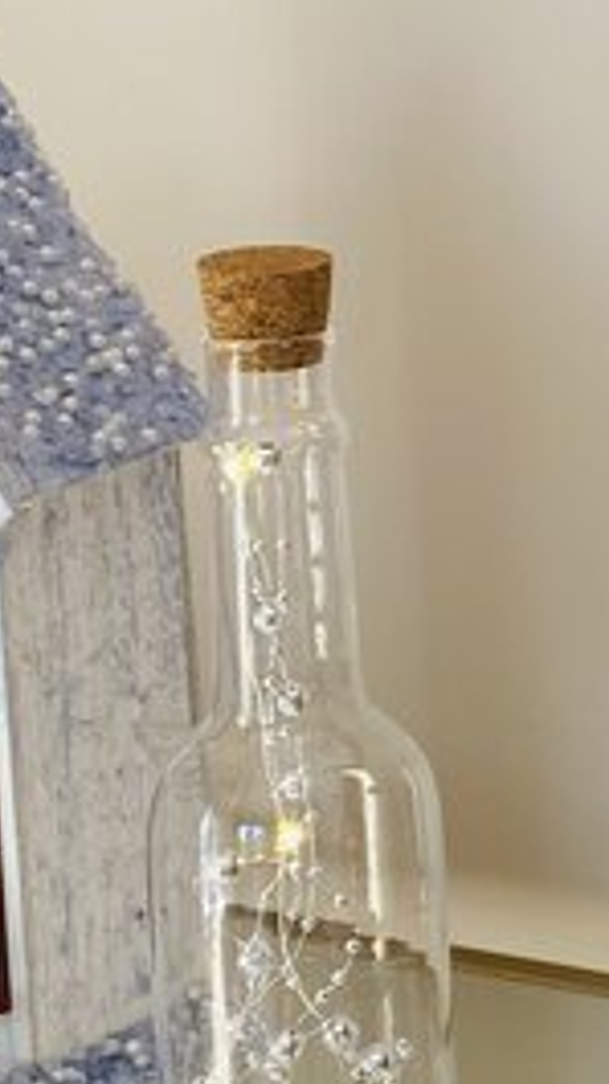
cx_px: 1504
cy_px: 360
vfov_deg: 19.9
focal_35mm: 107
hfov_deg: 9.8
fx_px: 3073
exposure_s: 1/122
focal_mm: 4.25
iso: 40
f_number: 1.8
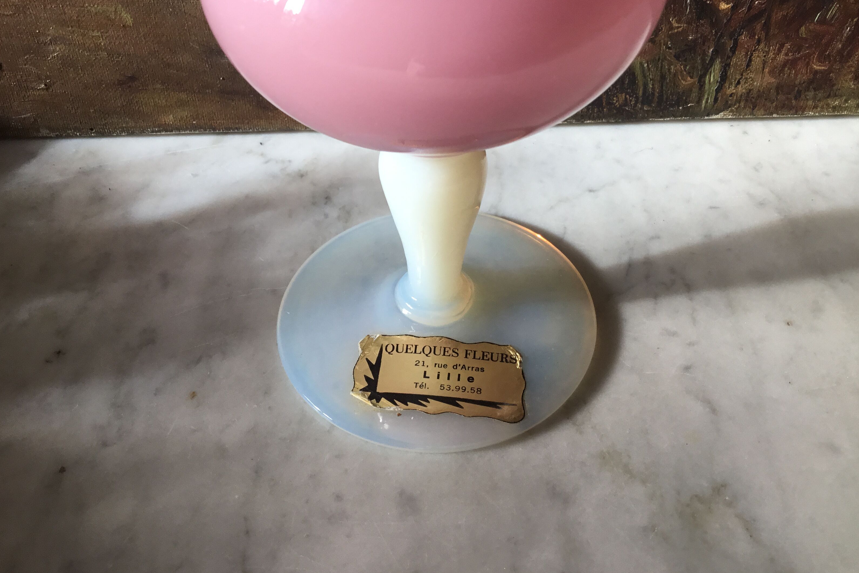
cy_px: 263
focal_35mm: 33
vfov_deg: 39.9
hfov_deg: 57.2
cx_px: 423
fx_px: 787
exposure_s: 1/100
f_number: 2.4
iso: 40
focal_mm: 3.3
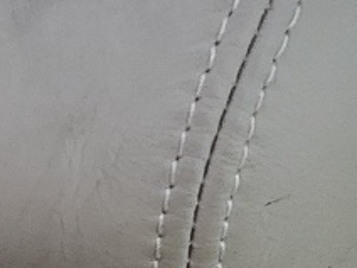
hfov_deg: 8.6
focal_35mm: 196
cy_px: 270
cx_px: -669
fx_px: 2021
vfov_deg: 7.5
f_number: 1.5
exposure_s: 1/588
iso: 50
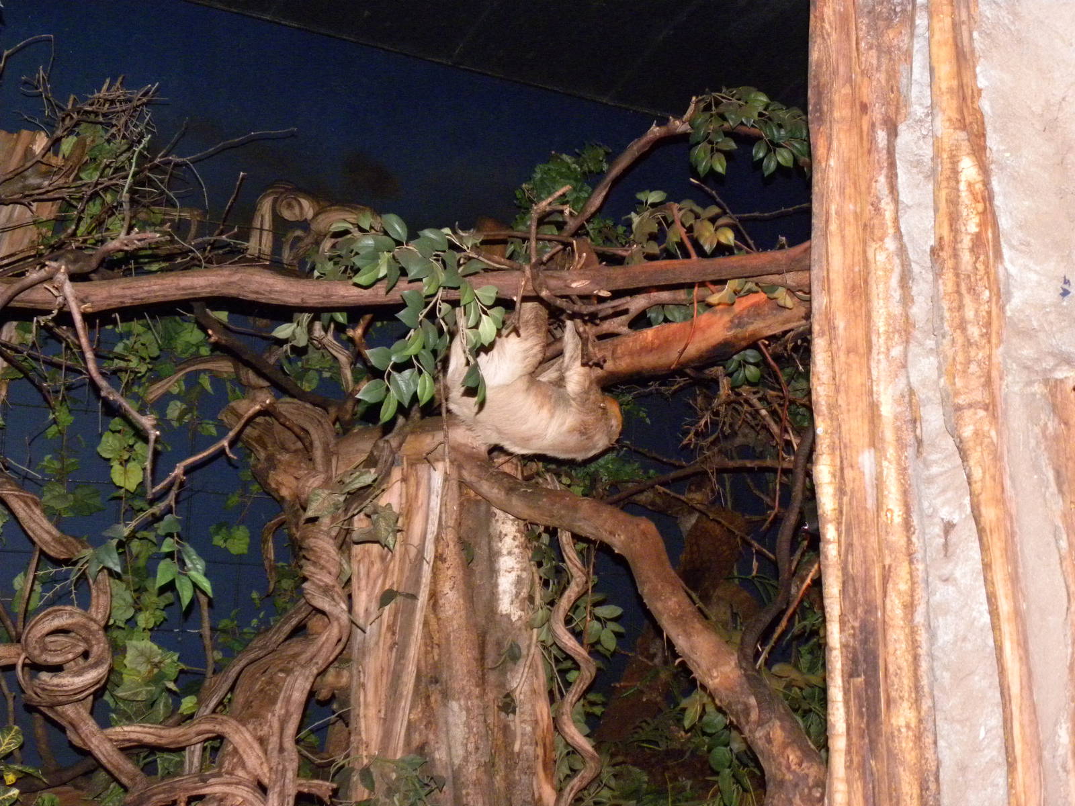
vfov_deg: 28.0
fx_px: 1615
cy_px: 403
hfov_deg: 36.8
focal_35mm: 52
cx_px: 538
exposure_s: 1/30
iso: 534
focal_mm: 9.2
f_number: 3.5
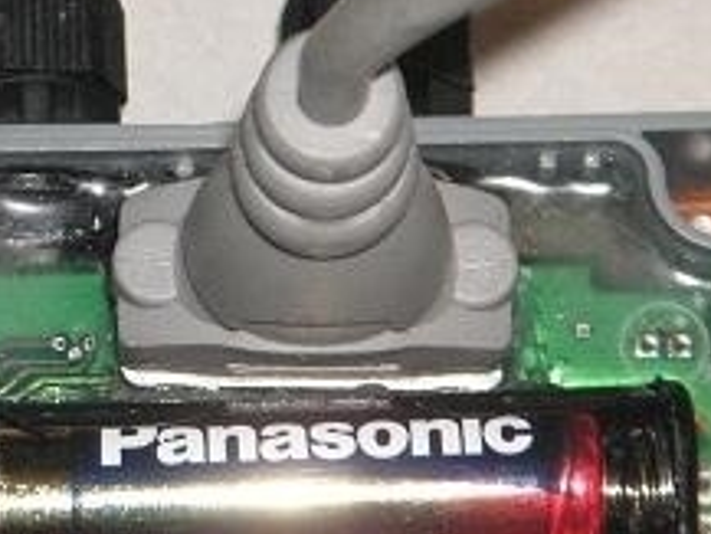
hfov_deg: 10.6
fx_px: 3822
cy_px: 432
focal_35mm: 186
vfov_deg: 8.0
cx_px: 170
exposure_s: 1/90
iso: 160
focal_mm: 13.2
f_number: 3.9
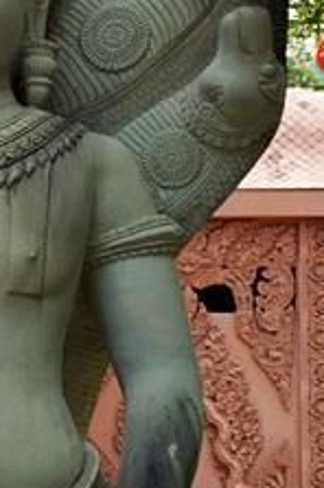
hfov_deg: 7.5
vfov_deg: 11.3
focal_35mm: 182
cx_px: -31
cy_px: 263
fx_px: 2464
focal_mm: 30
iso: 100
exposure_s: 1/320
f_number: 4.5
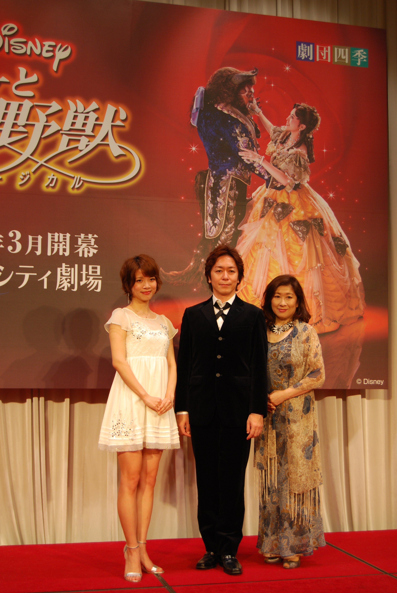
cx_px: 198
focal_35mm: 52
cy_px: 296
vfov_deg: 37.8
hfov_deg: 25.8
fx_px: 866
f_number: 4.8
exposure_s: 1/40
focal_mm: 35
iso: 200
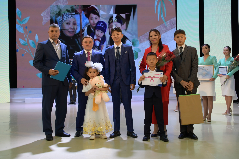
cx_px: 120
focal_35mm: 39
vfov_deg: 34.2
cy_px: 80
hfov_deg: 49.6
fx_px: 259
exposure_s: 1/60
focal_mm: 26
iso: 800
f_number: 5.6
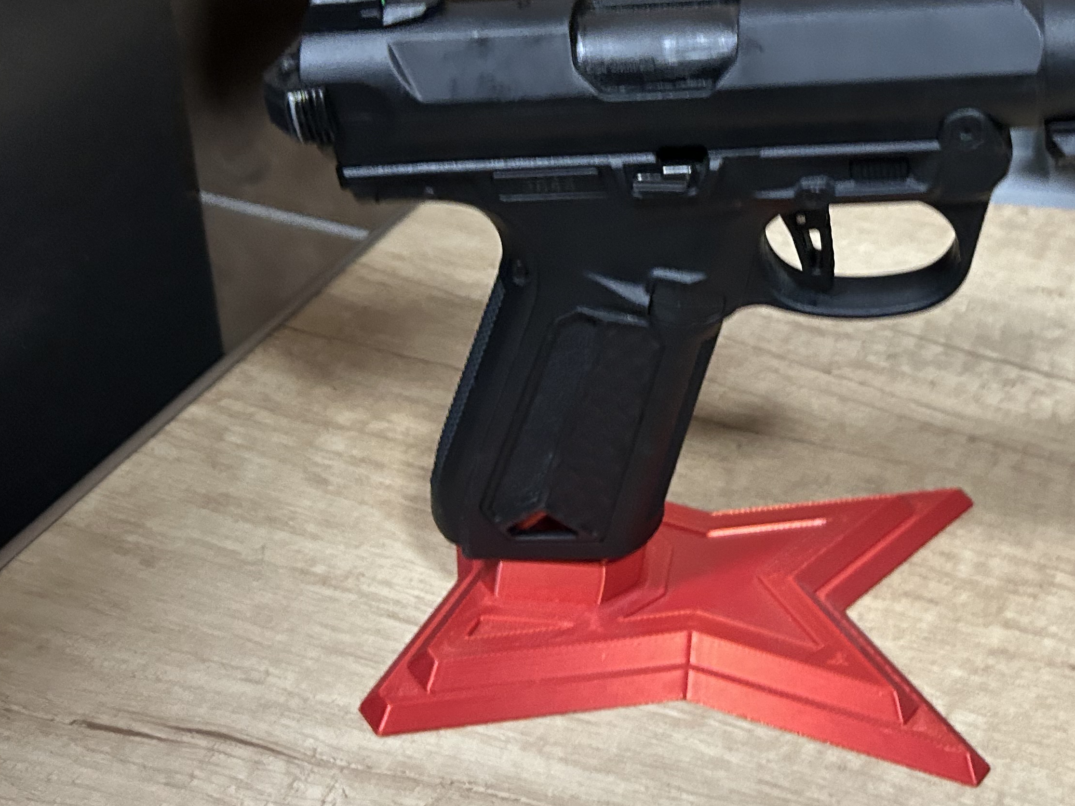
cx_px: 742
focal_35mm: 47
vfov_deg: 30.3
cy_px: 181
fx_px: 1460
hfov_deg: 39.8
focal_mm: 5.7
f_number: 1.5
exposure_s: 1/33
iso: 500
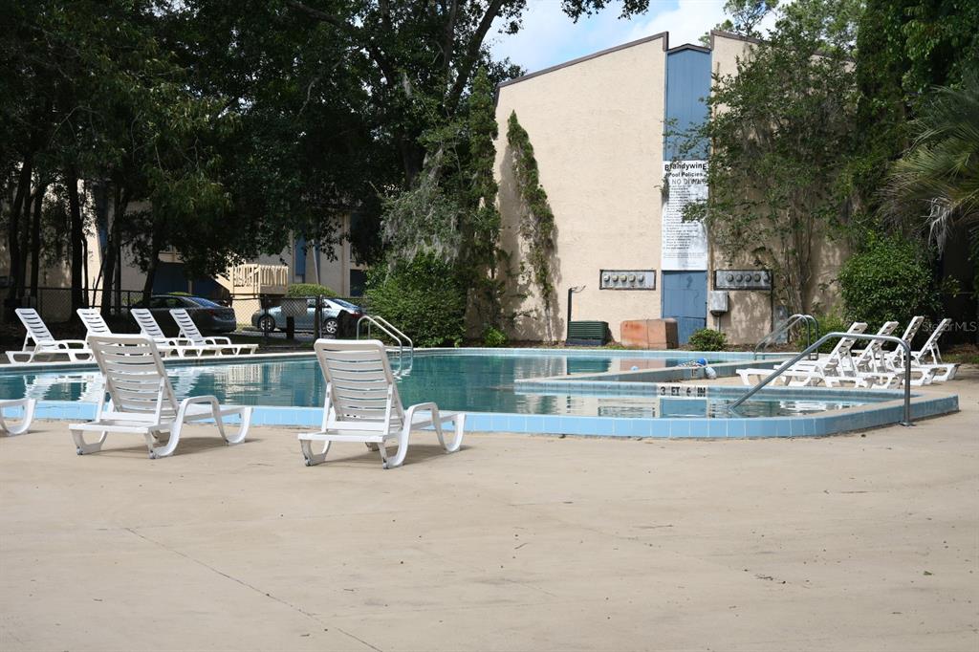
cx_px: 490
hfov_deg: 26.0
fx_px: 2120
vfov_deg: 17.5
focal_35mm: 78
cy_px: 326
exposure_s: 1/250
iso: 100
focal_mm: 52
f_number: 9
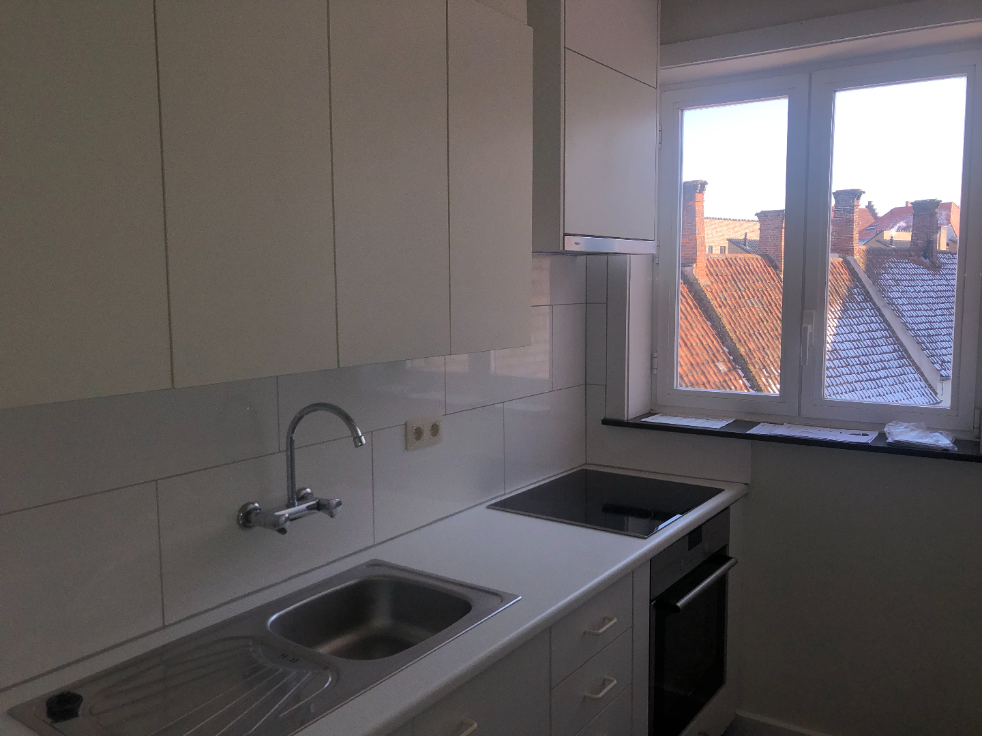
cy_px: 368
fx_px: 794
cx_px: 491
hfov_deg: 63.4
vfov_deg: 49.7
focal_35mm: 28
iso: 20
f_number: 1.8
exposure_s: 1/426
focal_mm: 3.99
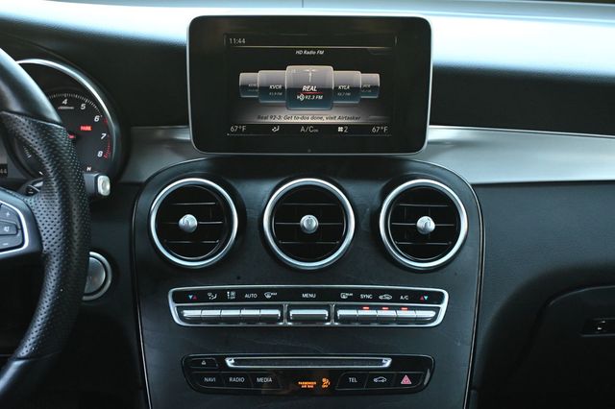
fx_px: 781
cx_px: 308
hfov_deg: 43.0
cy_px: 204
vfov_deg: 29.4
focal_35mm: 46
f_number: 4.8
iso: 2000
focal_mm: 30.5
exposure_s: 1/125
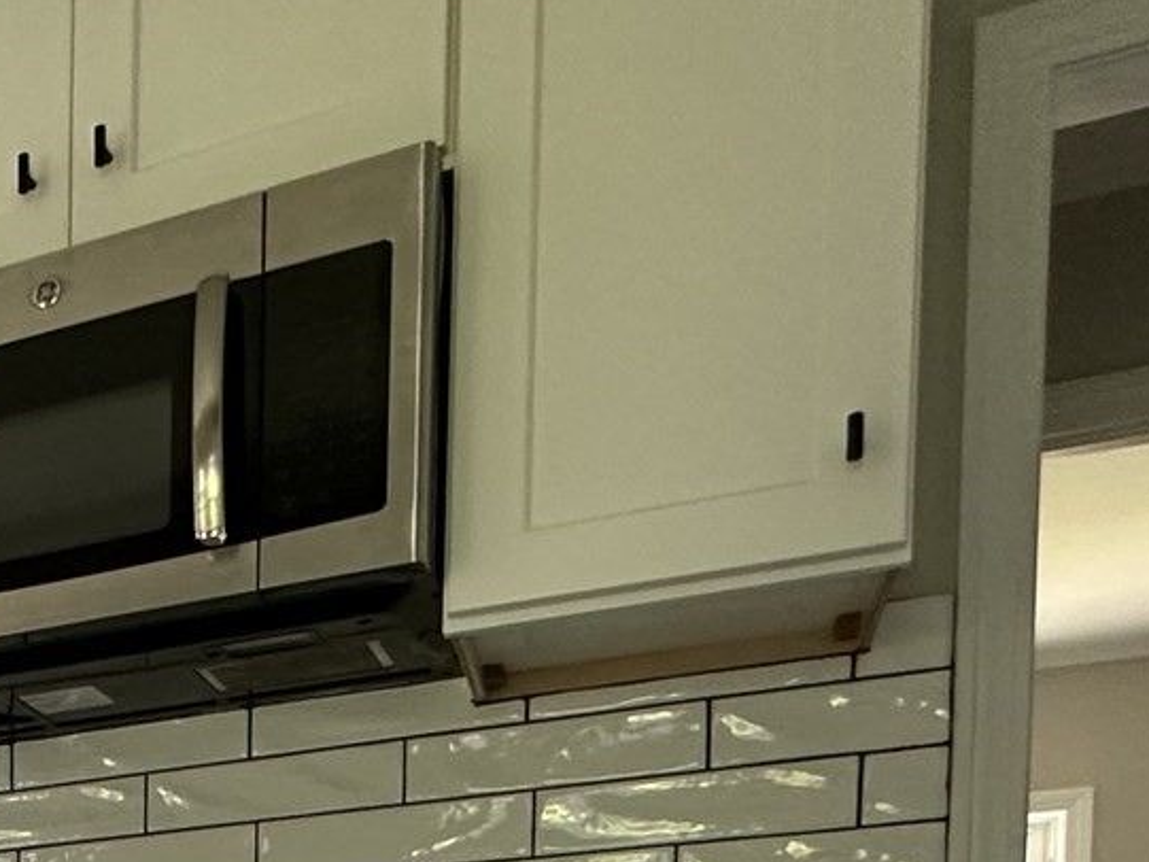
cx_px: -401
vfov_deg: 22.6
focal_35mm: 53
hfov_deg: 28.5
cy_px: 1291
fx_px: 1760
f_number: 2.2
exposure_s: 1/99
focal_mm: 2.22
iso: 250
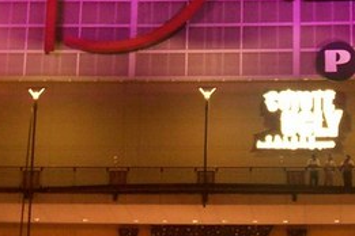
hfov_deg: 17.4
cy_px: 111
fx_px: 1154
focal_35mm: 117
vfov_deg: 11.7
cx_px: 268
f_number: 2.7
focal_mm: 5.6
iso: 160
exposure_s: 1/8
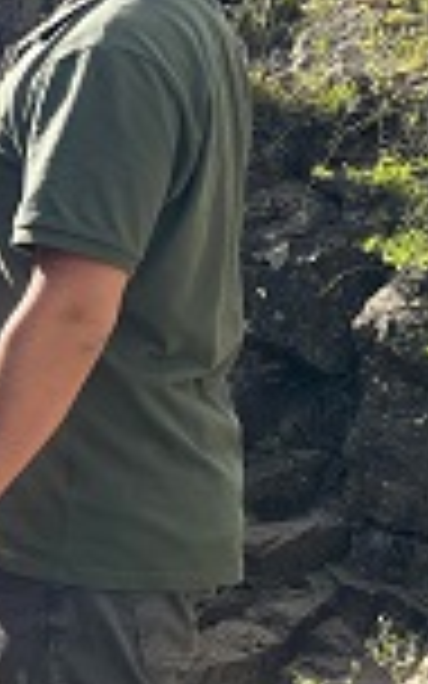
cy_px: 216
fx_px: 2034
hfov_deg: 10.8
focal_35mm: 109
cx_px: -482
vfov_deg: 19.0
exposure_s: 1/833
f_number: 1.6
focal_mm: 5.1
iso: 50
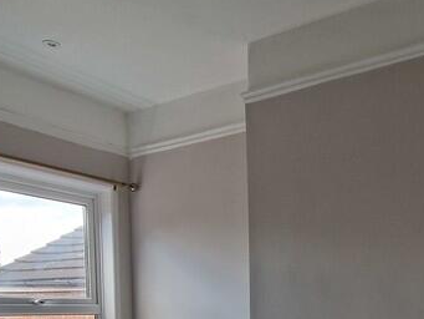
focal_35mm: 39
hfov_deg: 47.5
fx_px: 478
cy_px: 383
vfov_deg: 31.1
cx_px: 261
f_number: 2.2
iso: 80
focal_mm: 2.2
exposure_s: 1/100
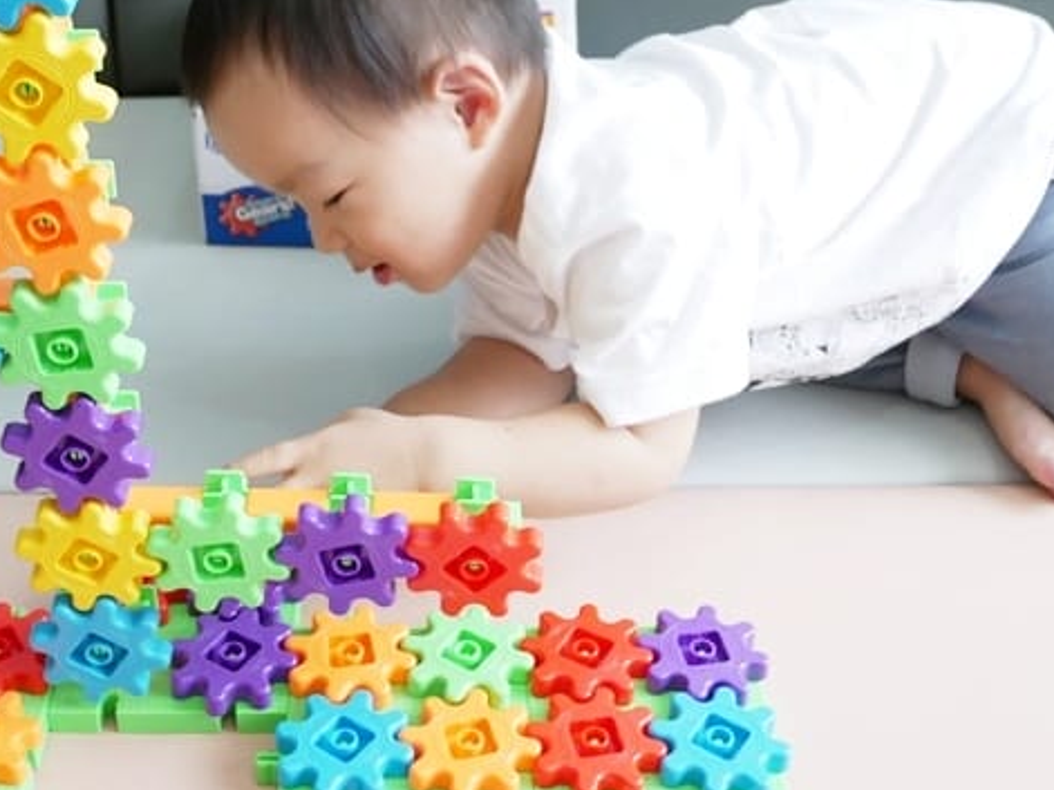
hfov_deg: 37.4
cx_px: 463
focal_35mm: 51
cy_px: 176
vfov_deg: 28.0
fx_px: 1552
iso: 640
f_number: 3.5
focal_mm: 12
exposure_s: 1/60
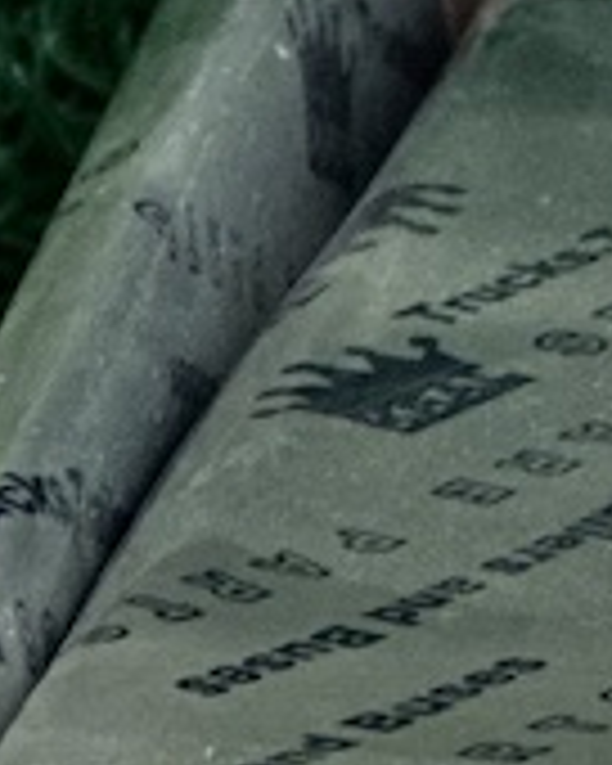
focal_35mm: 567
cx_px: 1966
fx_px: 12837
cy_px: -418
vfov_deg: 3.4
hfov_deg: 2.7
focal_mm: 9
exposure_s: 1/121
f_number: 2.8
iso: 250
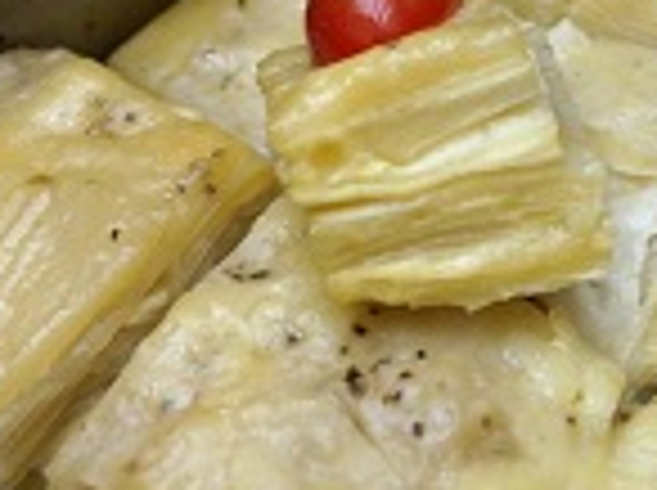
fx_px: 1497
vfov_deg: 18.0
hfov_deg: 23.0
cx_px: 760
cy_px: -45
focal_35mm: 79
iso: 800
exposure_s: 1/40
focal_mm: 20
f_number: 3.5
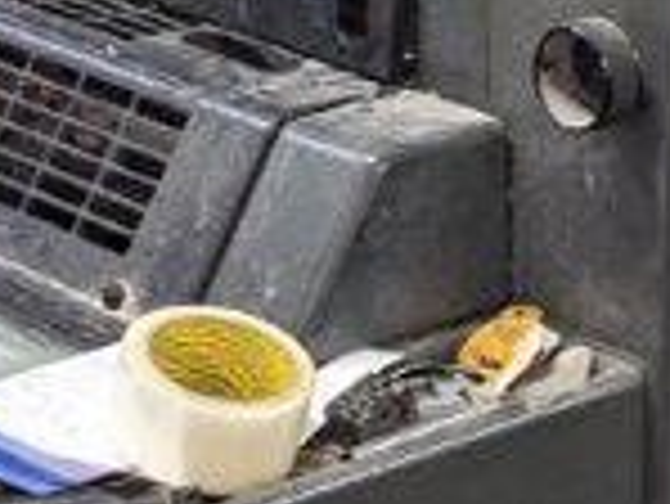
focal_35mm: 160
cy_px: 155
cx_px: 773
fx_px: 3099
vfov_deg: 9.3
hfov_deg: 12.1
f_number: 1.73
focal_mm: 4.38
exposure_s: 1/33.3
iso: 57
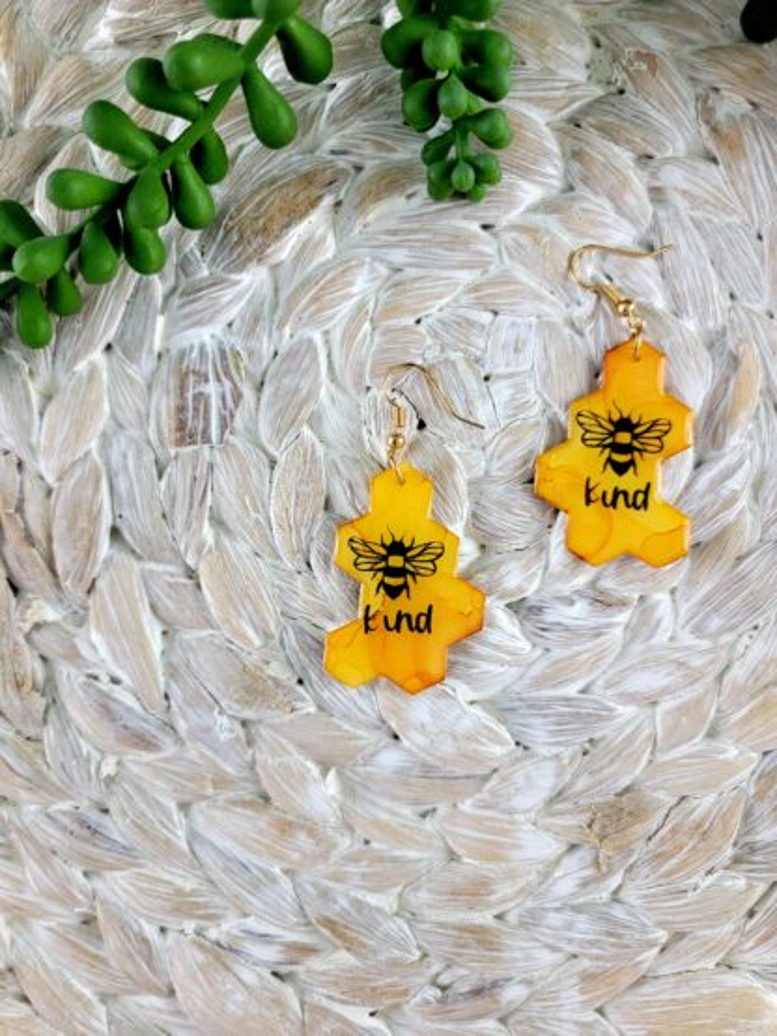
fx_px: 719
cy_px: 518
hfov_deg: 56.8
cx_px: 388
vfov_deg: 71.6
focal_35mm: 24
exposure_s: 1/40
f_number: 1.8
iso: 200
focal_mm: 6.7
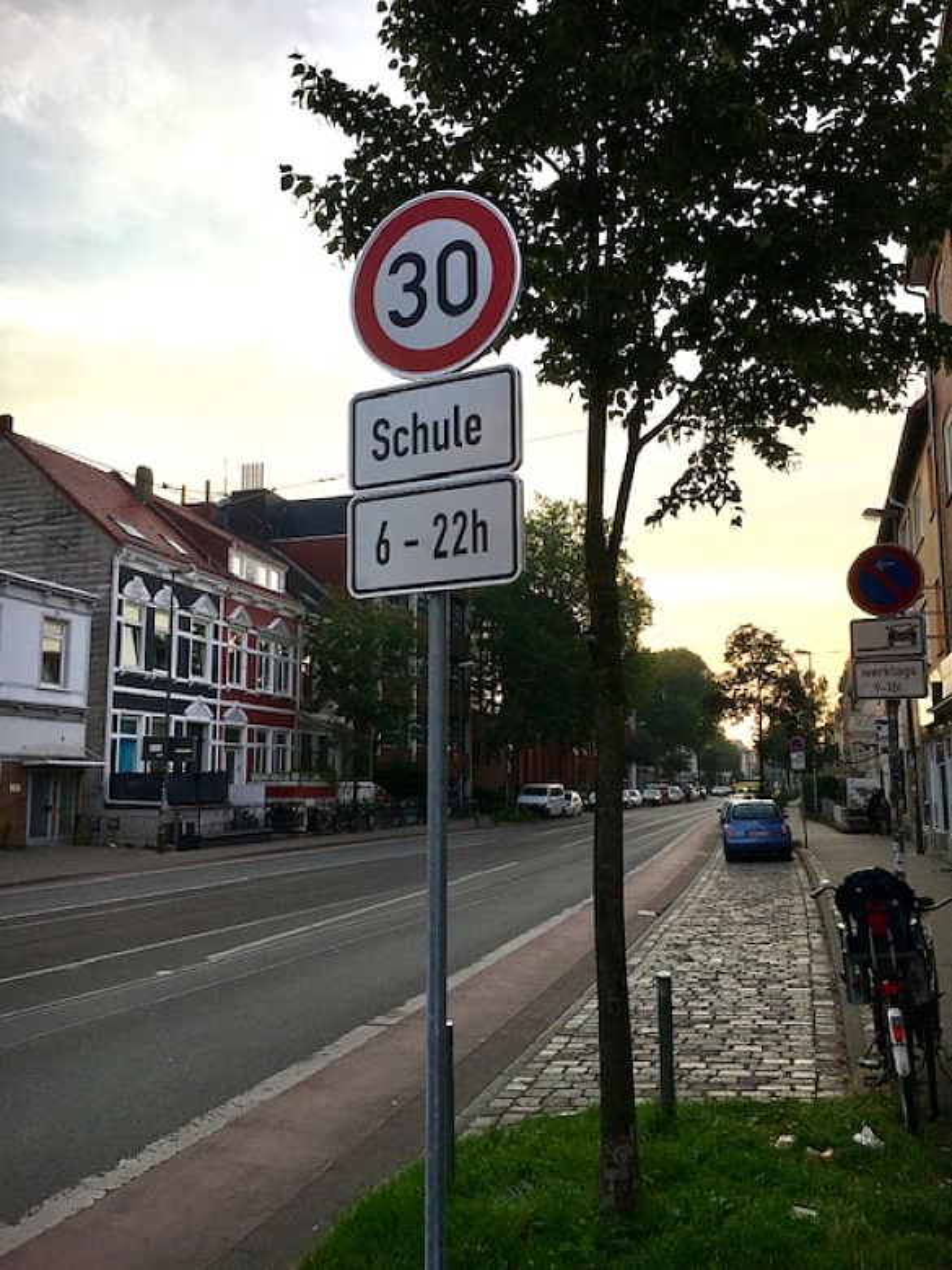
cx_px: 476
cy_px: 635
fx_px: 1063
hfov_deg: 48.2
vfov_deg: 61.7
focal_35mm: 29
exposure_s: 1/845
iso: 25
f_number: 2.2
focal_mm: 4.15
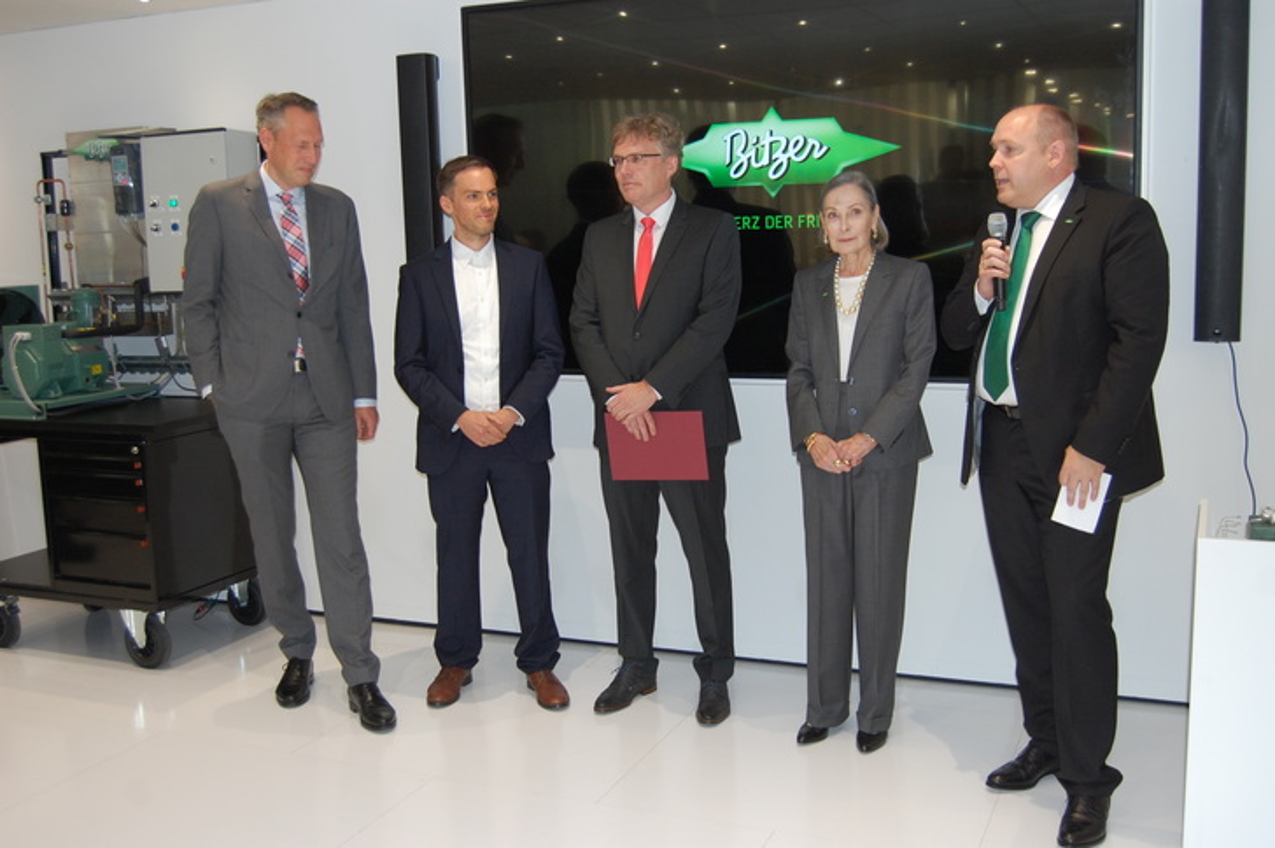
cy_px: 424
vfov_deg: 36.8
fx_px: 1274
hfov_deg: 53.2
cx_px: 638
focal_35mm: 36
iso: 400
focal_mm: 24
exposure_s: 1/60
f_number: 4
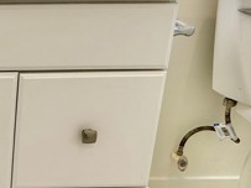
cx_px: -88
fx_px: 594
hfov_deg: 21.3
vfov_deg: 17.8
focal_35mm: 82
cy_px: 146
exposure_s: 1/120
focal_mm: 4.25
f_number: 1.8
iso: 40
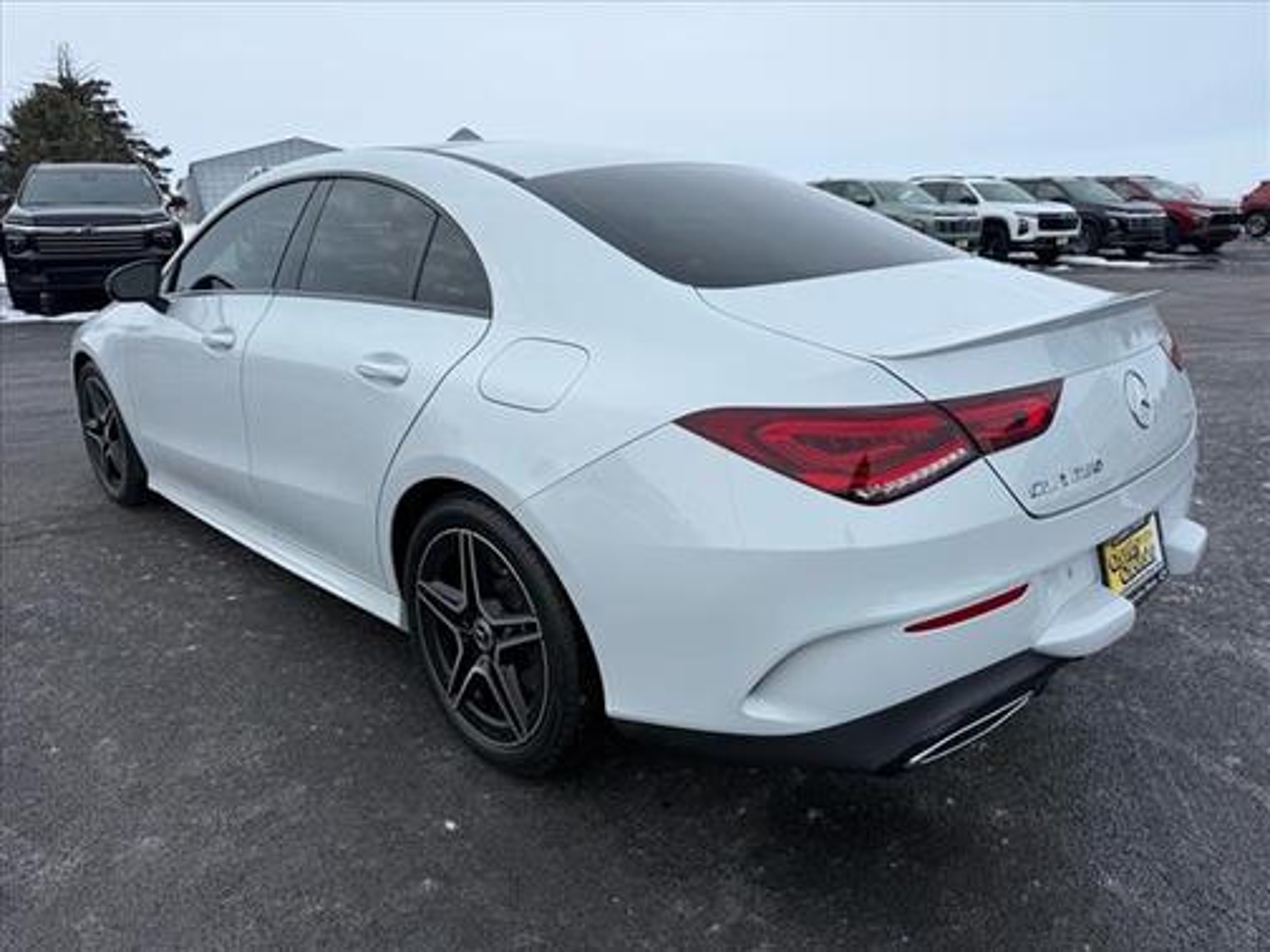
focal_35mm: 24
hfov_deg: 71.6
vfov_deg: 56.8
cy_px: 476
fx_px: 881
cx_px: 635
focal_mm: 6.76
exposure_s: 1/3145
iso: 80
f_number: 1.78
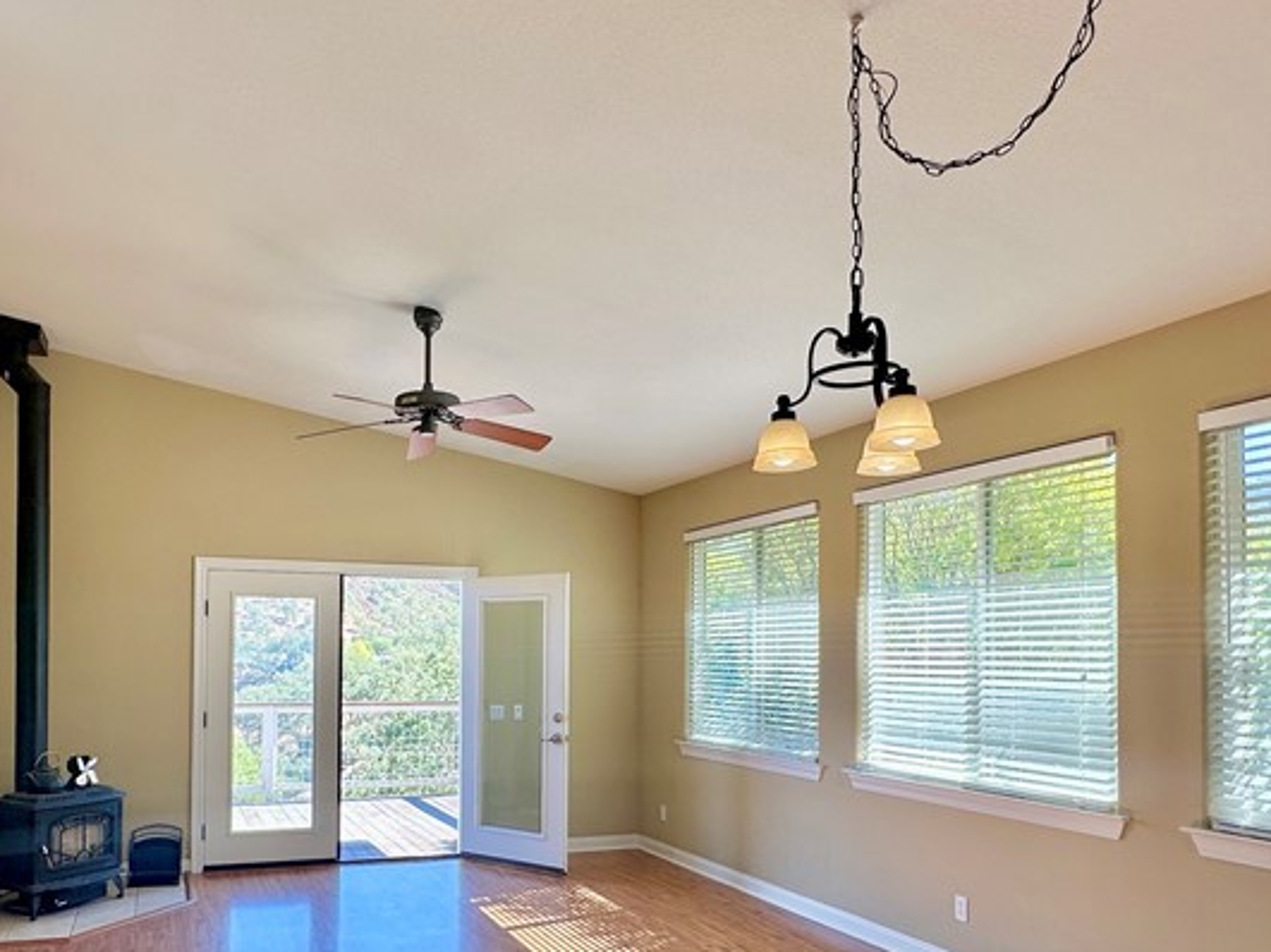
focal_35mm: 27
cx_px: 479
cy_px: 629
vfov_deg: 50.5
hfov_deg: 64.4
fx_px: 991
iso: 40
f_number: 2.2
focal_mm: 2.22
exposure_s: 1/154
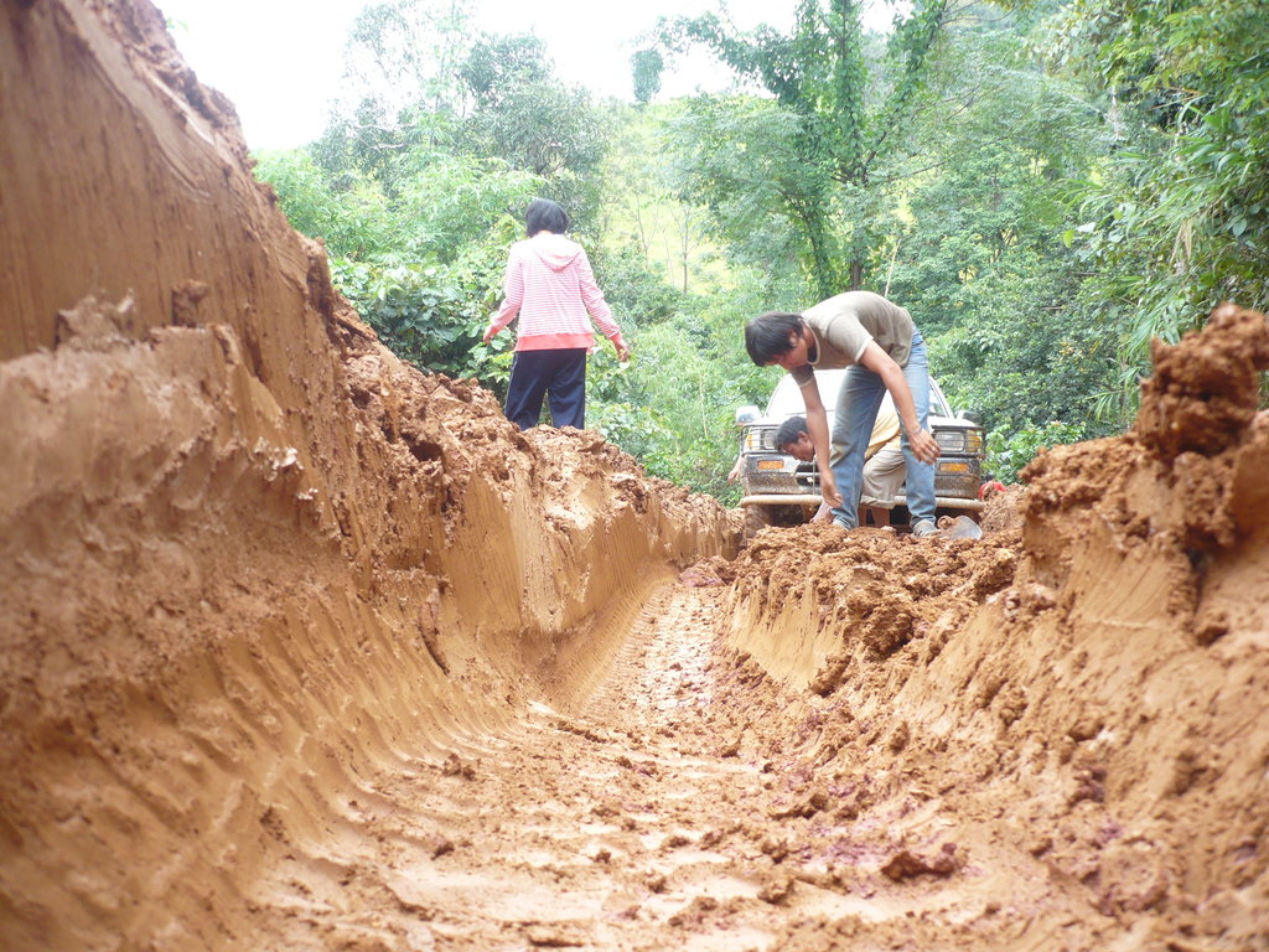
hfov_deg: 52.6
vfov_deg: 40.7
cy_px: 476
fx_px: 1283
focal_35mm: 35
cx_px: 634
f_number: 2.8
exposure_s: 1/80
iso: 100
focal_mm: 5.8
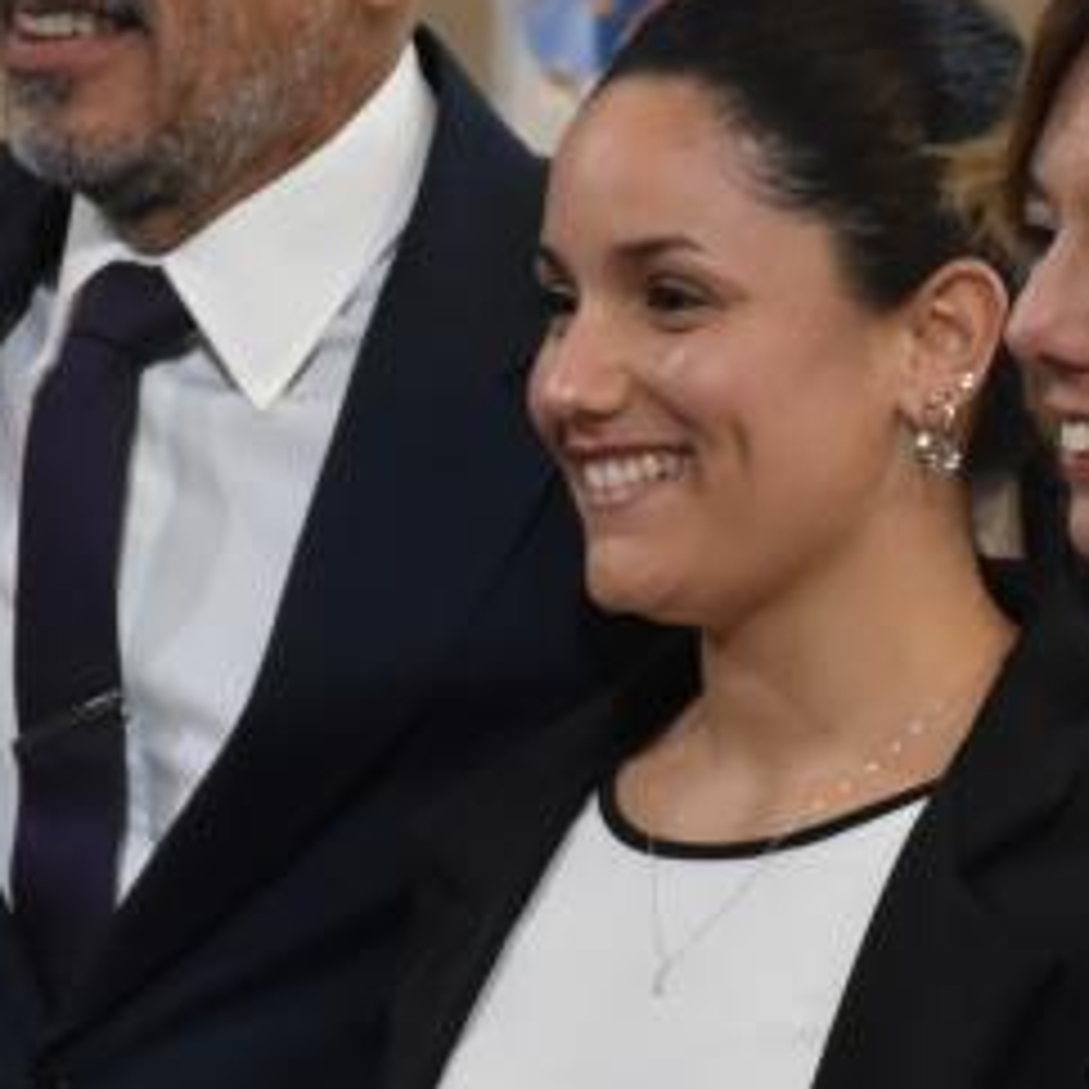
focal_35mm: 603
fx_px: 21462
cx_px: 684
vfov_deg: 2.9
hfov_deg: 2.9
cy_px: 722
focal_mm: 112
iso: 2000
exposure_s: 1/20
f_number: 5.6
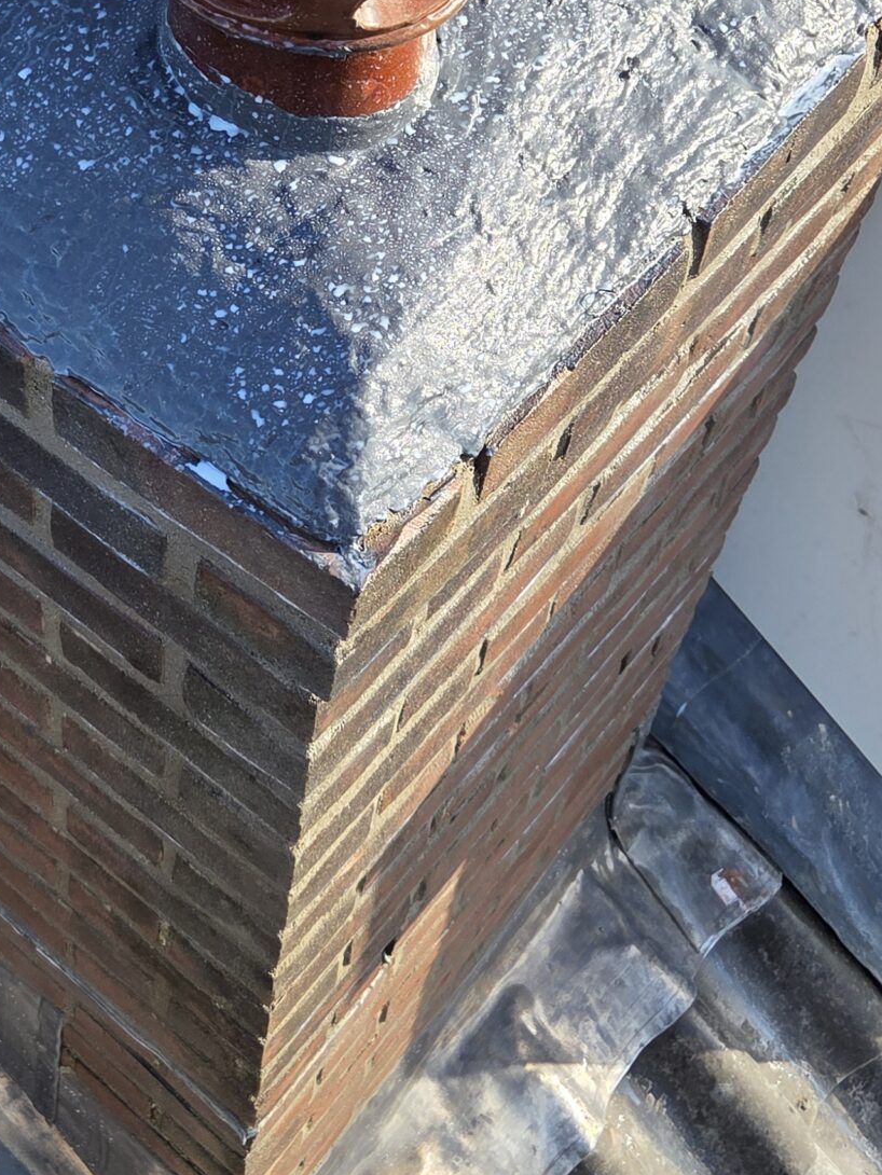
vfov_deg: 34.9
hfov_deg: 26.5
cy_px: 314
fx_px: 1834
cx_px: 175
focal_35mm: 54
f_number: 1.8
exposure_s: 1/1170
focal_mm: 5.4
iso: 80
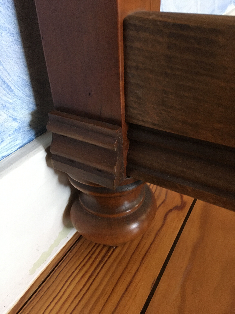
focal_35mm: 29
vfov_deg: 61.7
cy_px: 157
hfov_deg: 48.2
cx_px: 118
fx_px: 262
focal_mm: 4.15
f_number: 2.2
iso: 200
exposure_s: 1/17
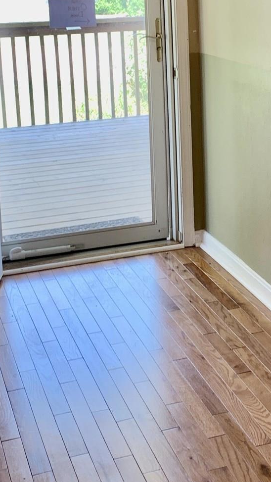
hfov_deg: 17.7
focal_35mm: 67
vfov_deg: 30.9
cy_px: 117
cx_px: 242
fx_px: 856
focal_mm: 4.25
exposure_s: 1/120
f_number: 1.8
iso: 64
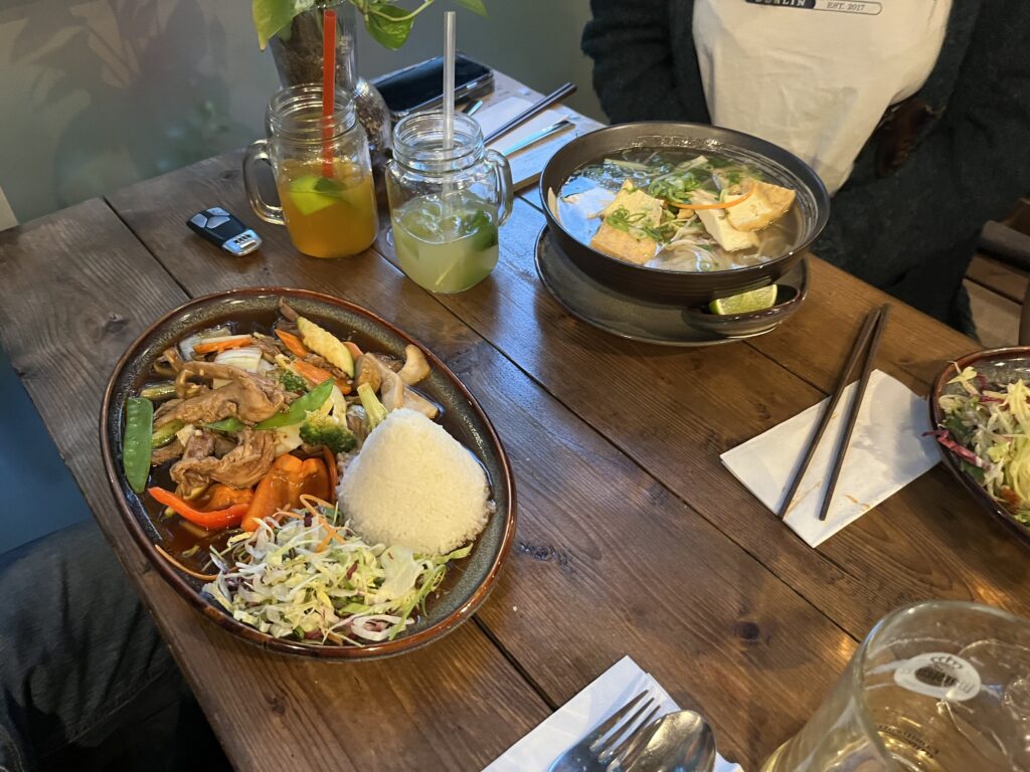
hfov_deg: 67.3
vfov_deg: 53.1
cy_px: 386
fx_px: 774
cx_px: 515
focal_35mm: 26
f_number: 1.6
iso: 500
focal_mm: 5.1
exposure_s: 1/33
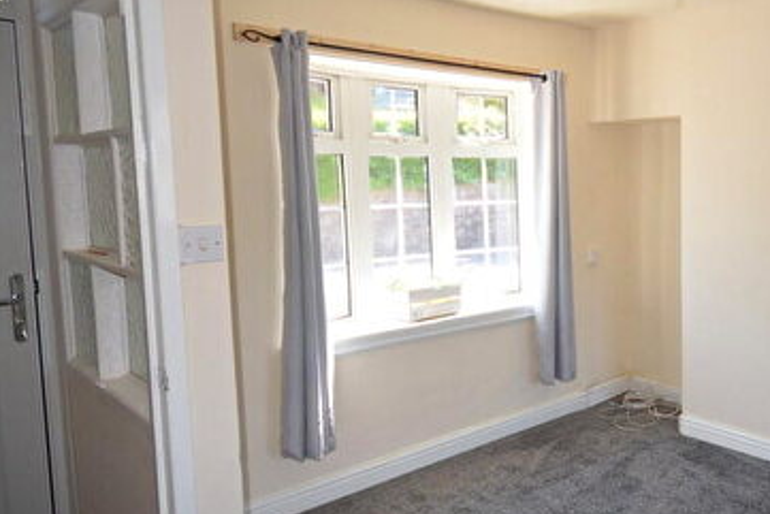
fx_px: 684
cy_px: 238
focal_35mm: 32
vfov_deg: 41.2
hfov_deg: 52.7
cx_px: 672
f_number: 5.6
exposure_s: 1/125
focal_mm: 11
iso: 500
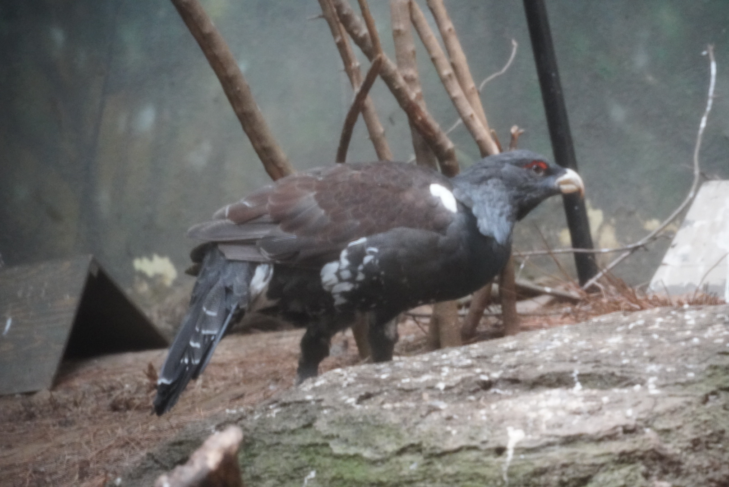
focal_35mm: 194
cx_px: 364
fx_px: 3921
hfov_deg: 10.6
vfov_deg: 7.1
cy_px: 244
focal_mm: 129
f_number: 5.6
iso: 6400
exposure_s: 1/125
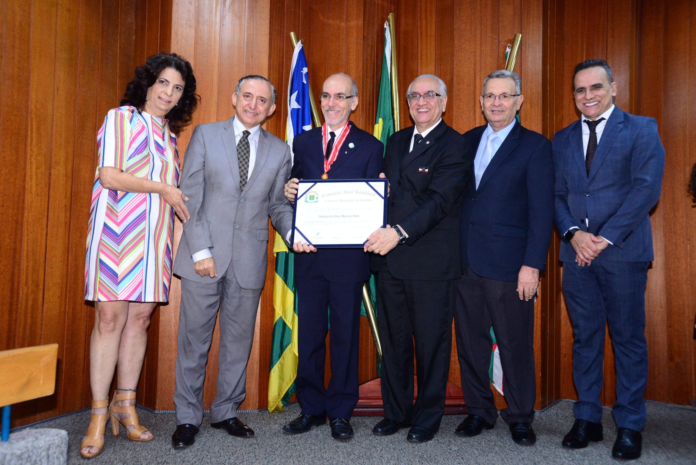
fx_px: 658
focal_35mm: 34
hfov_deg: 55.8
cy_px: 232
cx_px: 348
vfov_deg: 38.9
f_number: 8
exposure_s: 1/60
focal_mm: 34
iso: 2500
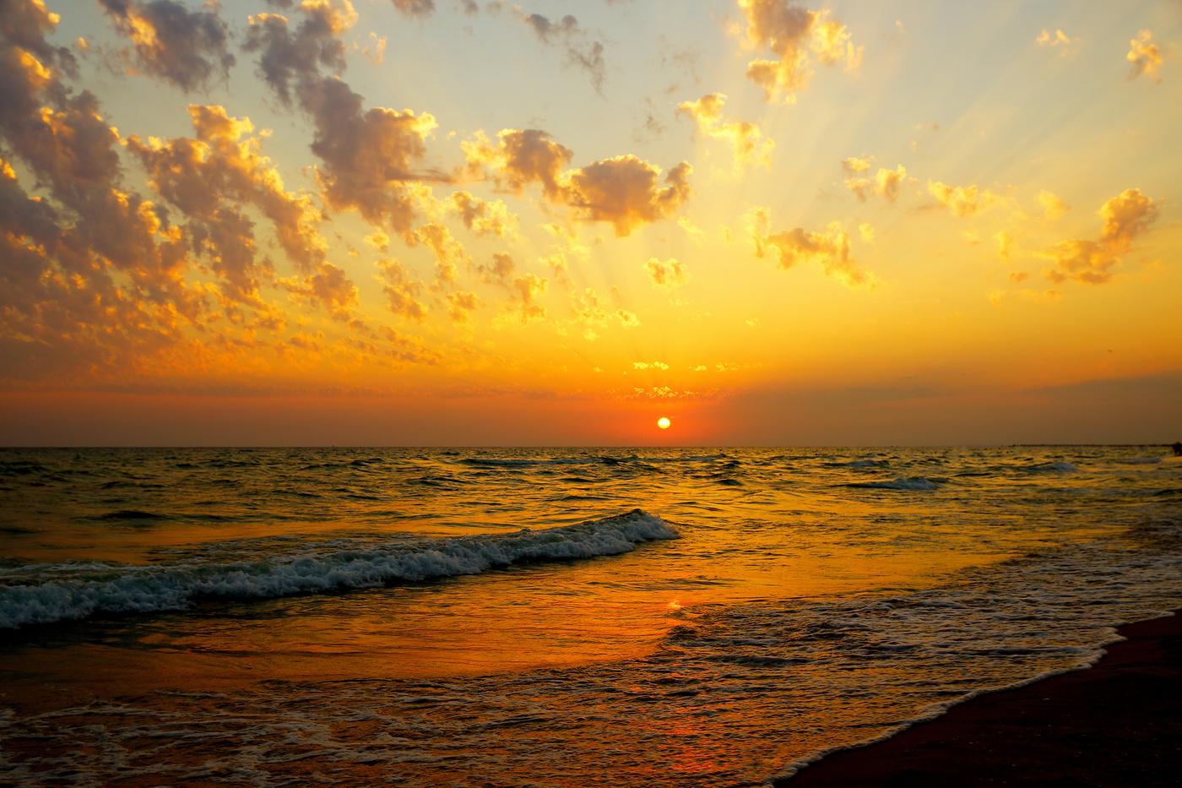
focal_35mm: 36
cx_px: 591
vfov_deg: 36.9
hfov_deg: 53.1
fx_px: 1182
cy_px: 394
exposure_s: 1/100
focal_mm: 24
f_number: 5
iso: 64
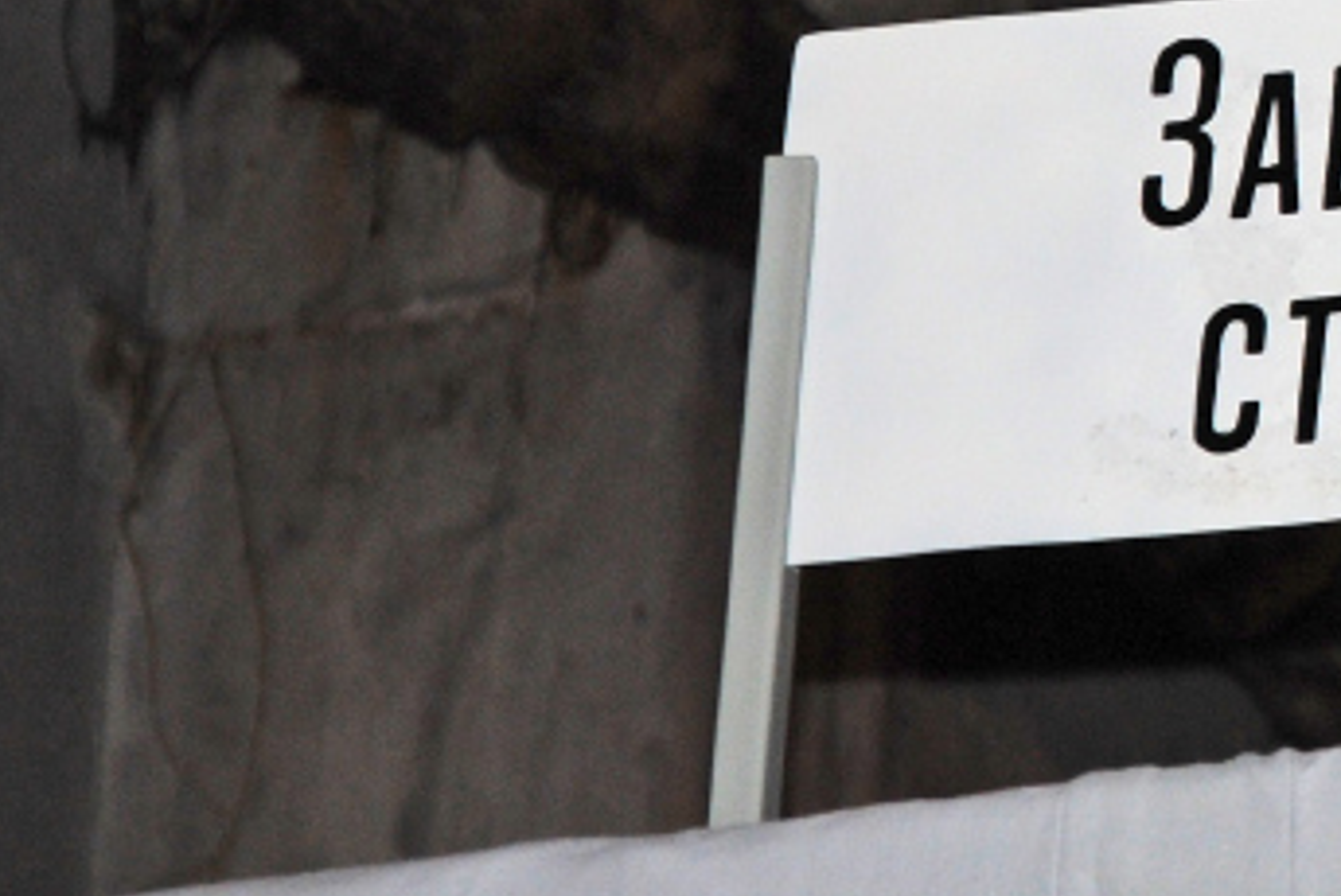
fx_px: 16580
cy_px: -158
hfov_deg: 4.6
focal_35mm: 445
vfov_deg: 3.1
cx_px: 2164
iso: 200
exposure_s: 1/60
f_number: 5.6
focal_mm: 85
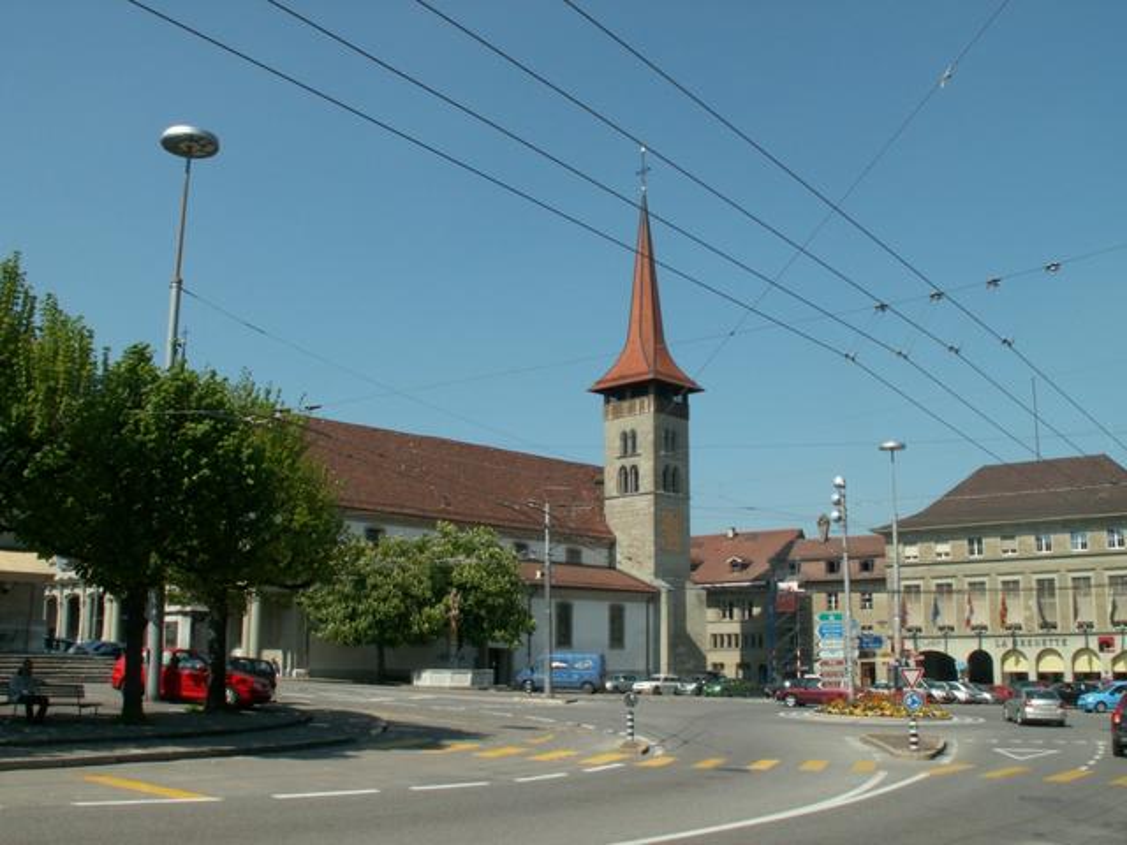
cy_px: 422
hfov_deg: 52.6
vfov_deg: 40.7
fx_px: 1140
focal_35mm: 35
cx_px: 564
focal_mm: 5.86
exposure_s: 1/200
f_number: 7.1
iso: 50
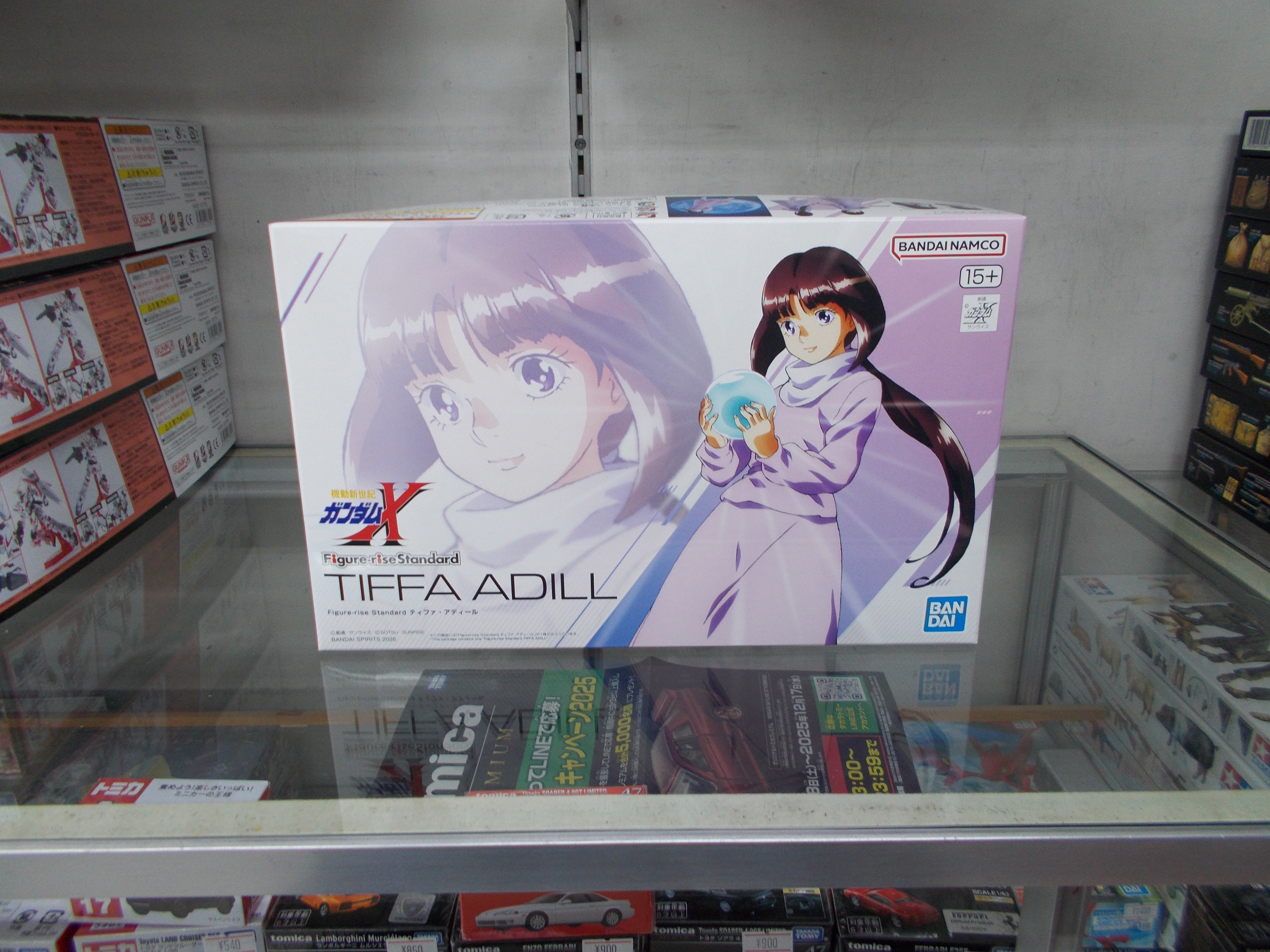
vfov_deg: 53.1
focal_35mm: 26
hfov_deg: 67.3
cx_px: 635
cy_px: 476
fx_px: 954
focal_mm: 4.6
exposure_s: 1/25
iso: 125
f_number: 3.2
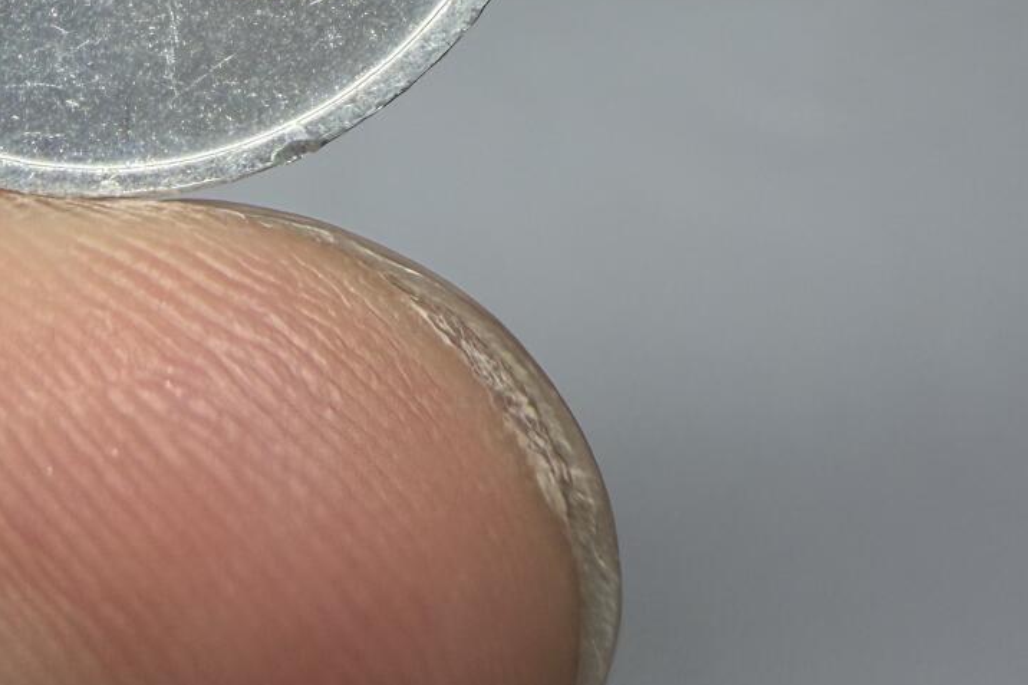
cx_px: 70
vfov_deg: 18.3
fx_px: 1941
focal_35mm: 68
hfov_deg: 28.3
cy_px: -264
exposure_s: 1/163
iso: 40
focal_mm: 2.22
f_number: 2.2
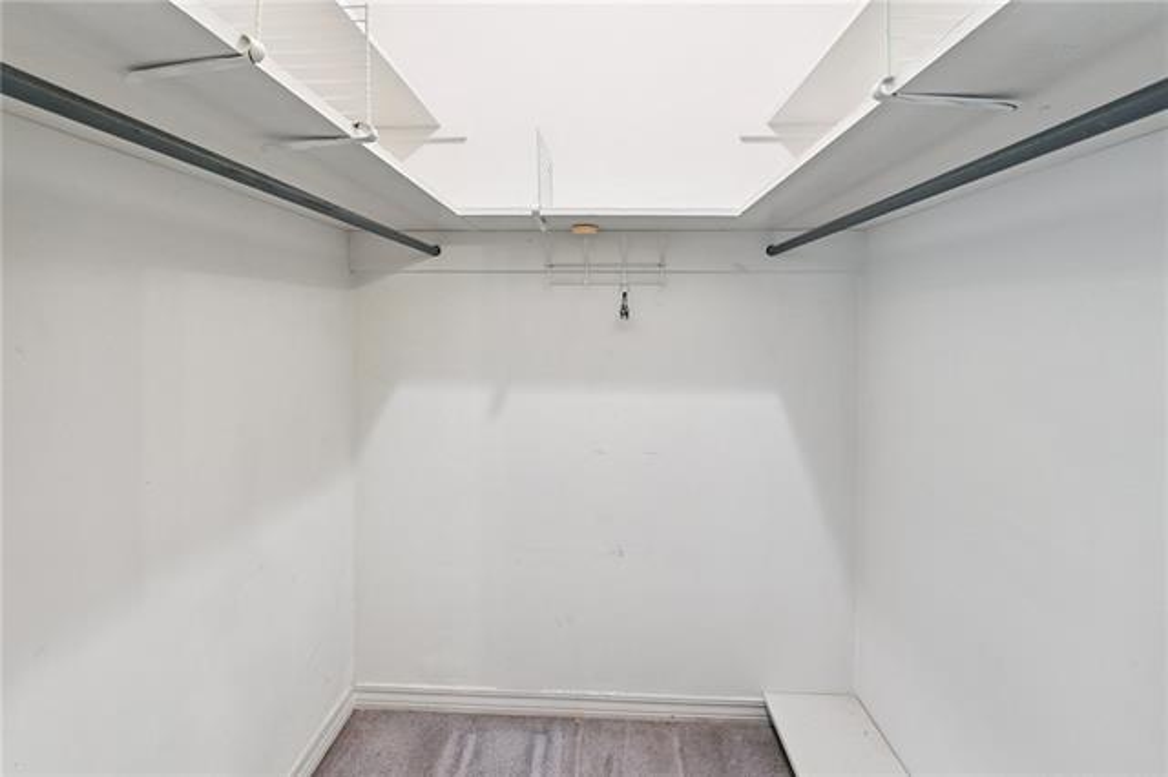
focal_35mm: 16
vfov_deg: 73.7
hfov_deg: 96.8
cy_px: 388
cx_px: 584
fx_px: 519
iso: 400
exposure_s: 1/2.5
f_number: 11
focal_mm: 16
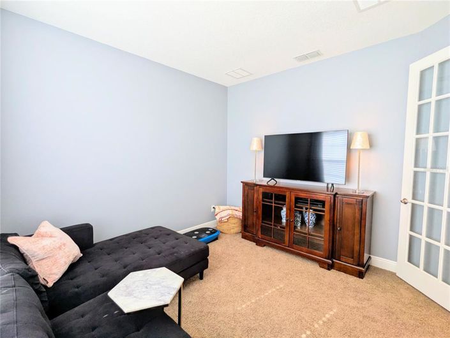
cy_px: 169
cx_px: 225
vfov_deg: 78.2
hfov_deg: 94.4
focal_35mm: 16
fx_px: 208
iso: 64
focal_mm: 2.35
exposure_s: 1/40
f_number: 2.2
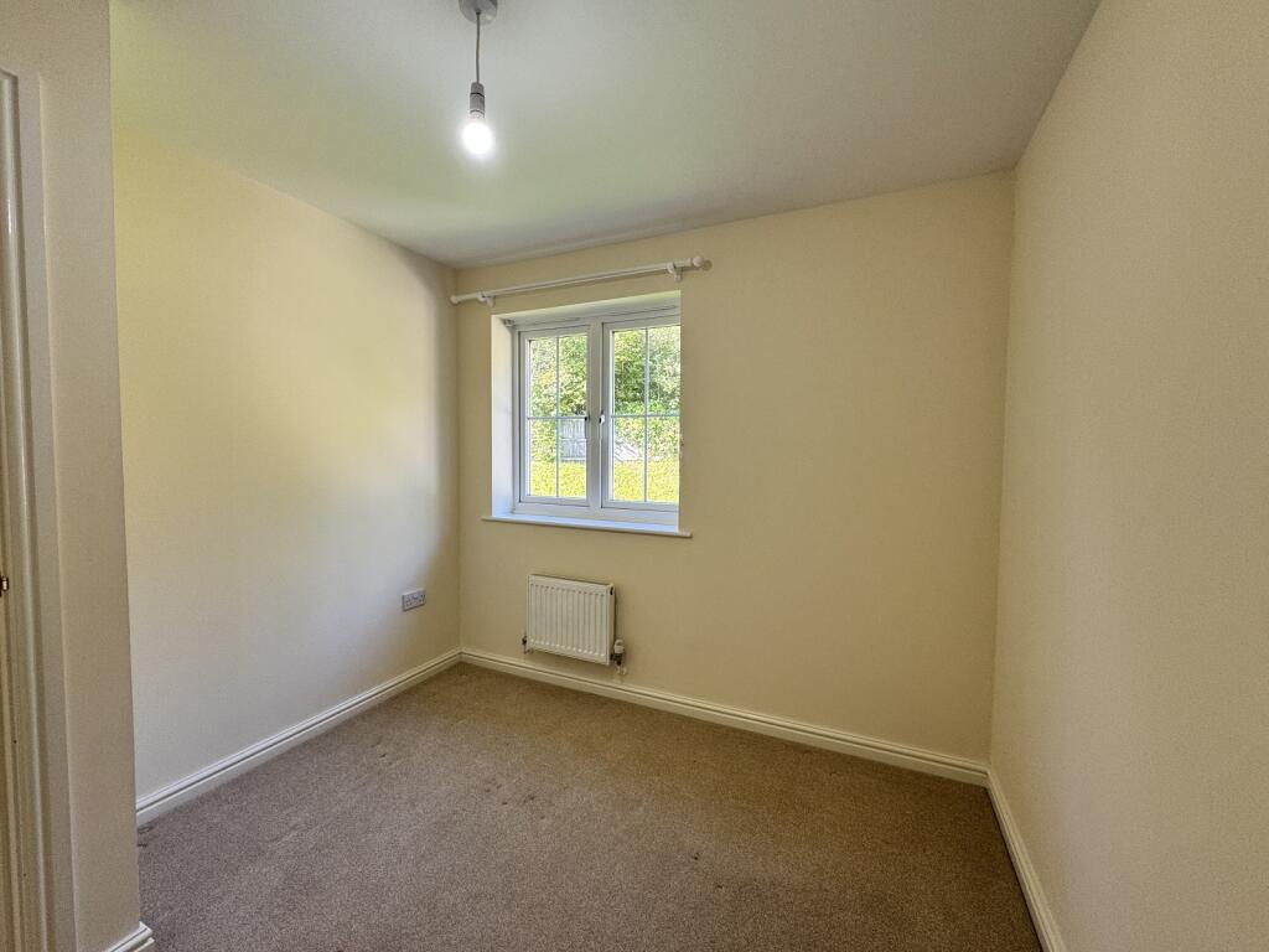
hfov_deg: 102.1
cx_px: 634
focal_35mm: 14
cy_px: 476
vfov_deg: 85.7
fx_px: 513
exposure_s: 1/99
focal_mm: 2.22
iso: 80
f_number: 2.2
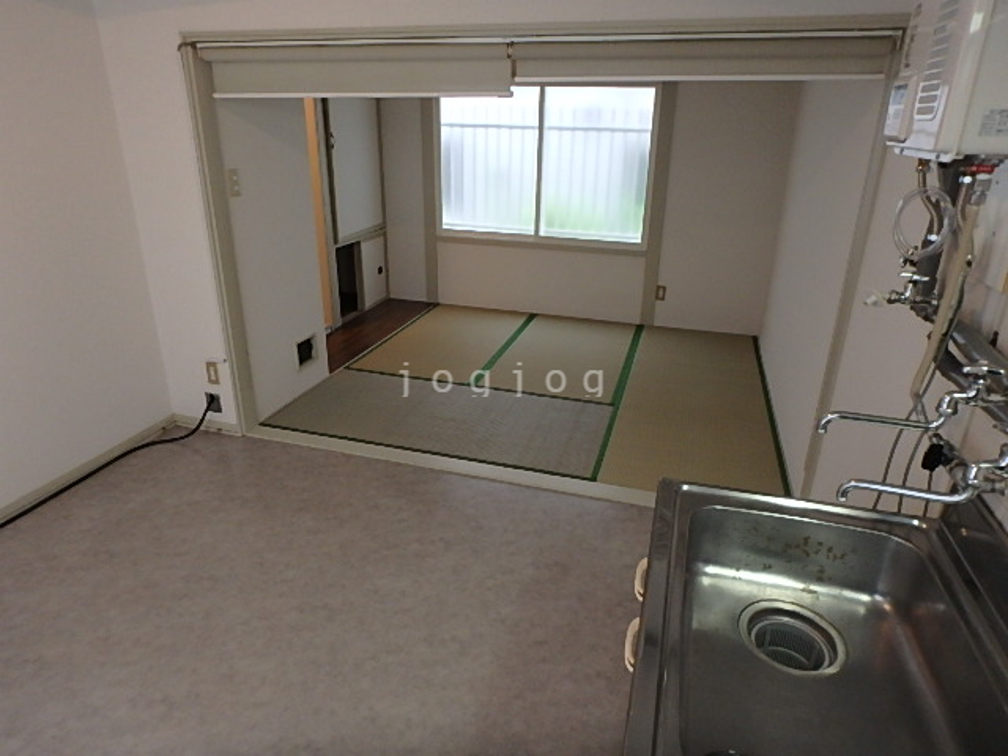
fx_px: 612
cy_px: 378
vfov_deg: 63.4
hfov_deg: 79.0
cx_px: 504
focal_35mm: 21
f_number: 3.5
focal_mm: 3.7
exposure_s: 1/30
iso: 400
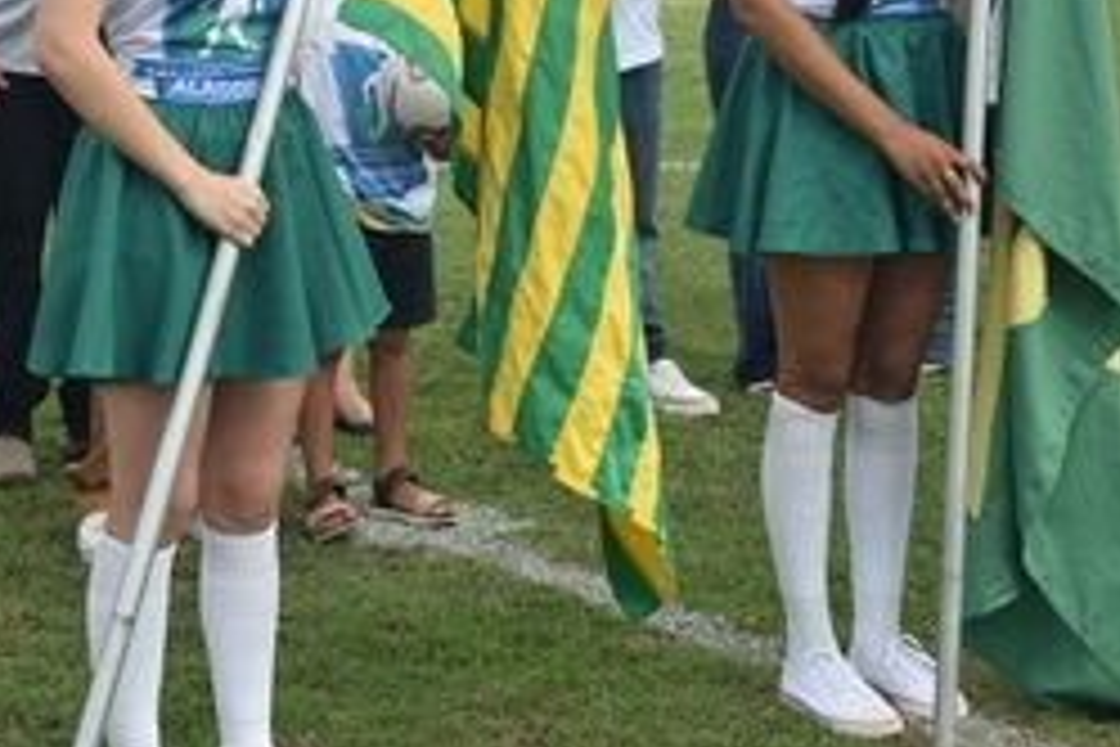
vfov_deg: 12.5
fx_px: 3360
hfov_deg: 18.9
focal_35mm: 108
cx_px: 621
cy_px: -11
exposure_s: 1/250
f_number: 8
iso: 200
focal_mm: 28
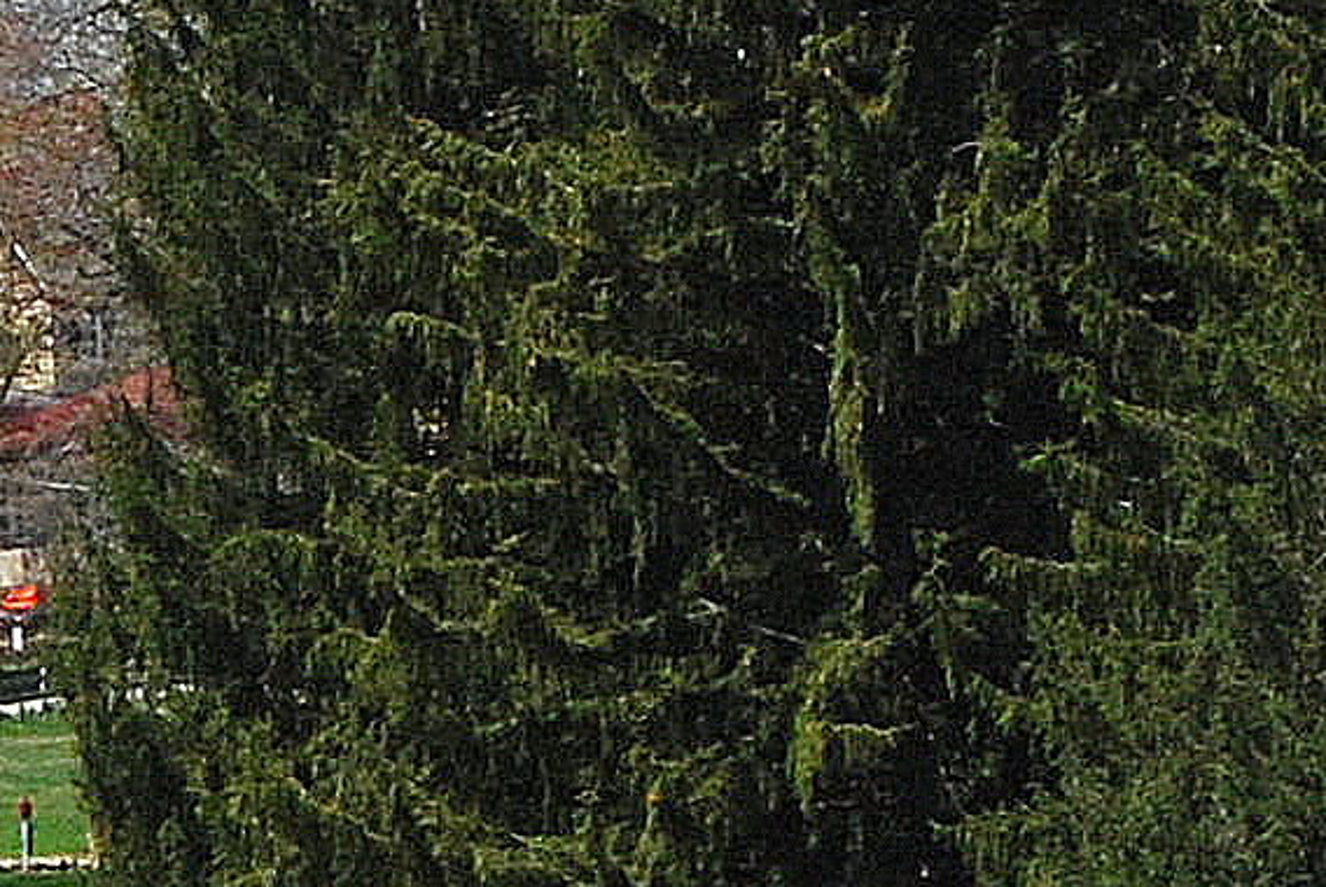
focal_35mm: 511
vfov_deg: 2.7
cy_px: 1300
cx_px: -635
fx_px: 18841
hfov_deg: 4.0
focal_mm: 50
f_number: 11
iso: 500
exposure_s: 1/500
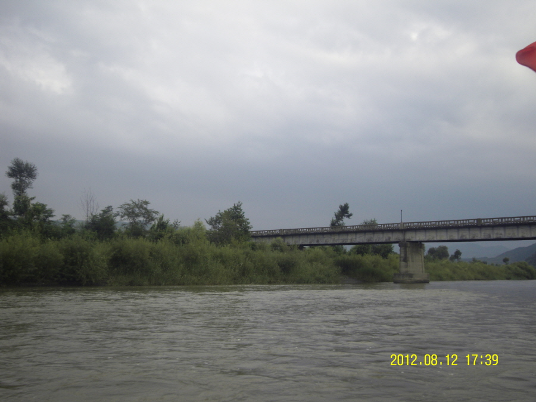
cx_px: 268
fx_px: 619
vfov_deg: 36.0
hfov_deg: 46.8
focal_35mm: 40
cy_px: 201
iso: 80
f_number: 9.1
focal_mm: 7.1
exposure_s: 1/125
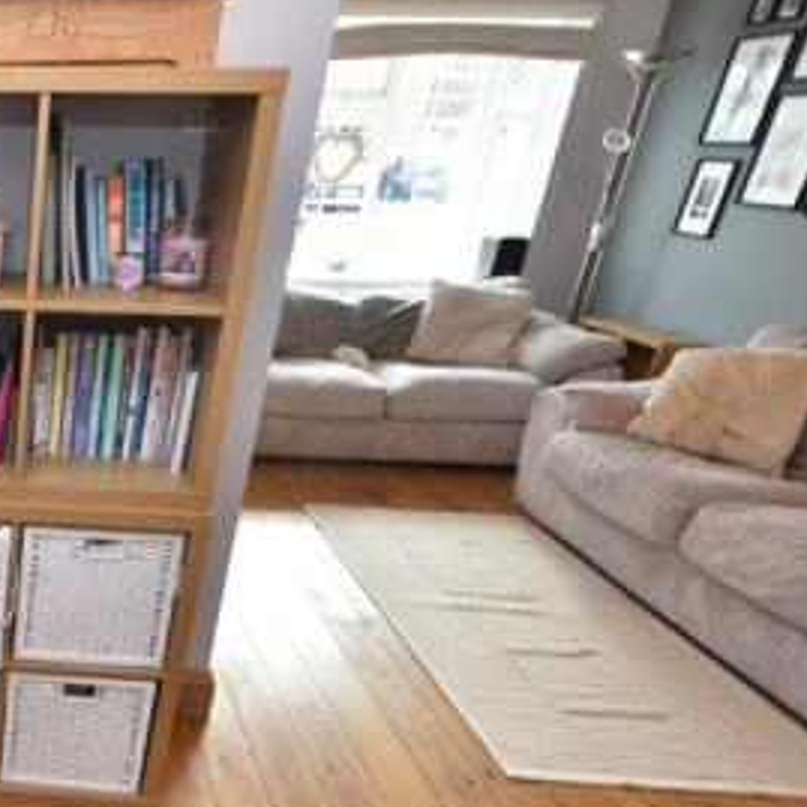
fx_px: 818
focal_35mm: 31
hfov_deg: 40.3
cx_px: -118
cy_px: 572
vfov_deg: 51.0
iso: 100
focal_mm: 10
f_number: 3.5
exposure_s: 1/20
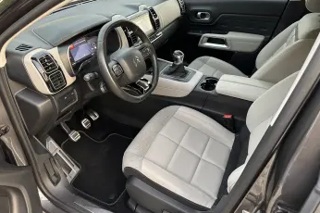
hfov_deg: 69.4
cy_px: 93
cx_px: 161
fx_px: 231
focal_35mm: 26
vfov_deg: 49.3
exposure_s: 1/121
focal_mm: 6.86
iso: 200
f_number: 1.78
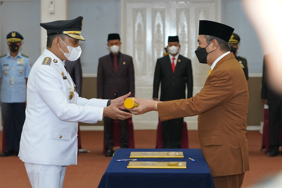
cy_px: 94
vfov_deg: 13.0
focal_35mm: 105
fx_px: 822
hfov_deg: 19.5
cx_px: 141
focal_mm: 70
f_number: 4
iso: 4000
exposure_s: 1/160
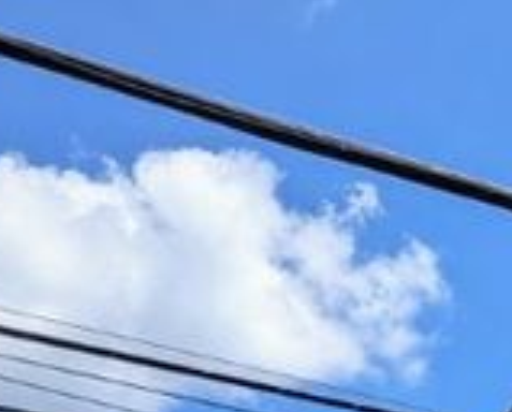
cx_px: 602
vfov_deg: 13.2
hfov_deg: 18.6
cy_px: 864
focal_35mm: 98
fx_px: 1489
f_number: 1.7
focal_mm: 4.53
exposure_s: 1/3049
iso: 44
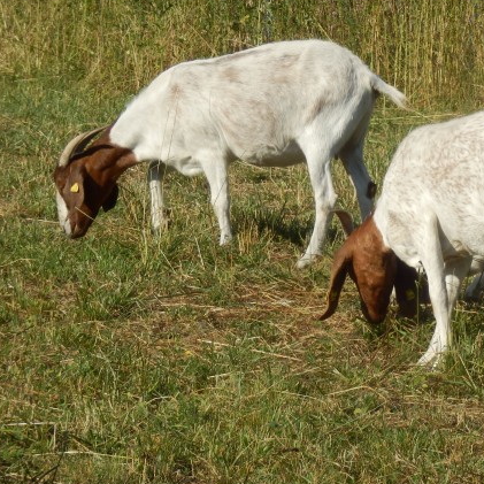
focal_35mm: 304
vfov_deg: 5.8
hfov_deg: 5.8
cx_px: 451
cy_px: 254
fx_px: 4809
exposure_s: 1/400
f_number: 5.9
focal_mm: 32
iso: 80
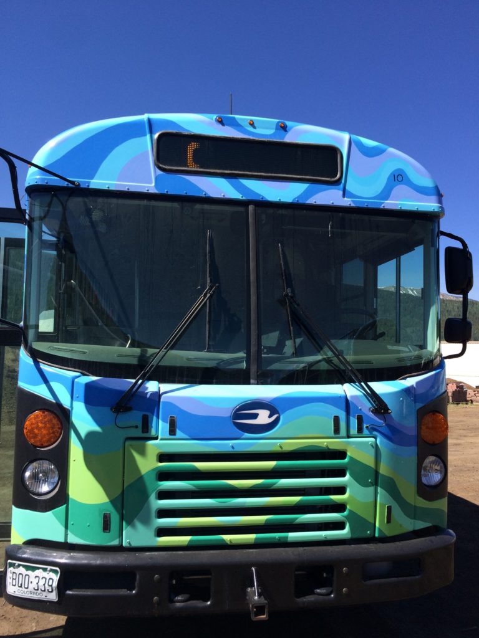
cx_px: 240
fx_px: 535
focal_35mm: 29
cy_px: 319
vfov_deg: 61.7
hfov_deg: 48.2
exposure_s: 1/1414
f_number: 2.2
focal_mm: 4.15
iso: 32
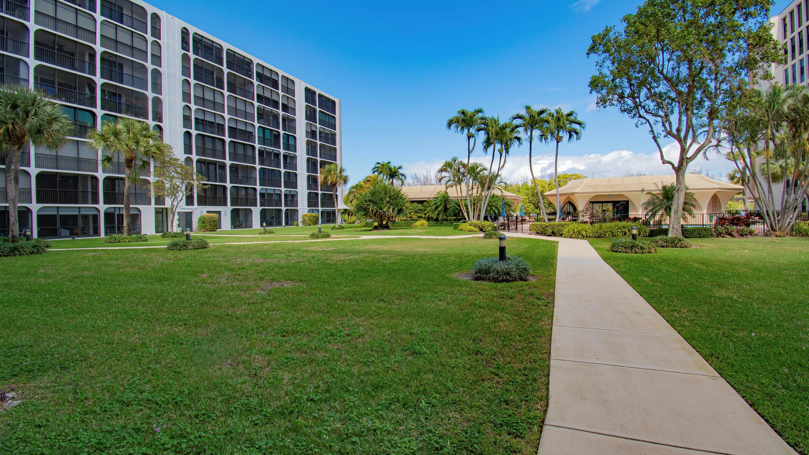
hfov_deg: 99.4
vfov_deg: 67.0
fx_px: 343
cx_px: 410
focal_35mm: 16
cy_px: 216
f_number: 9
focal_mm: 10
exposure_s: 1/320
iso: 200
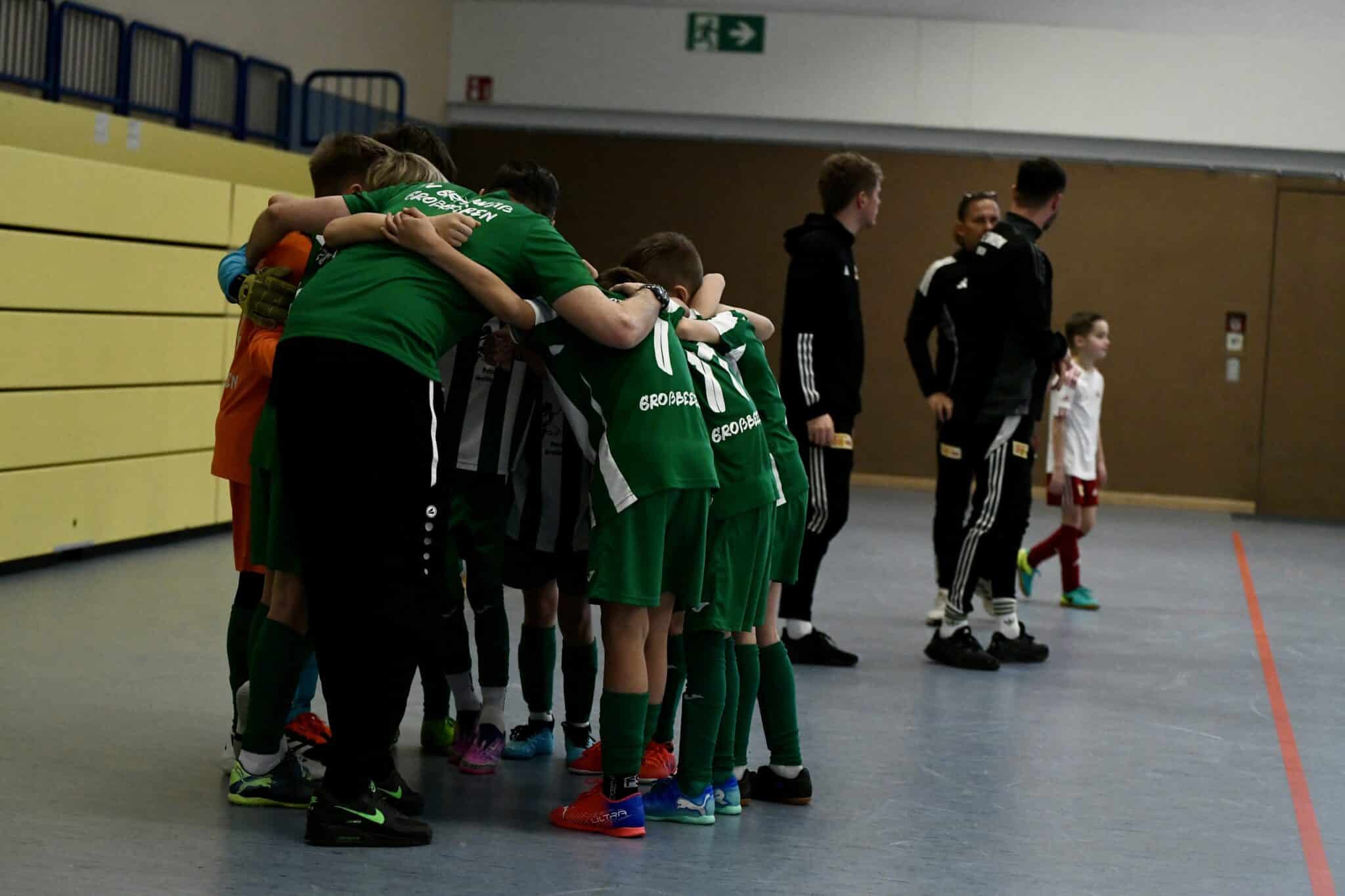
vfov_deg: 19.5
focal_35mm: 70
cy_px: 448
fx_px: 2615
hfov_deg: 28.8
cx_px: 672
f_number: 2.8
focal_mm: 70
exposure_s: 1/1250
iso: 5000
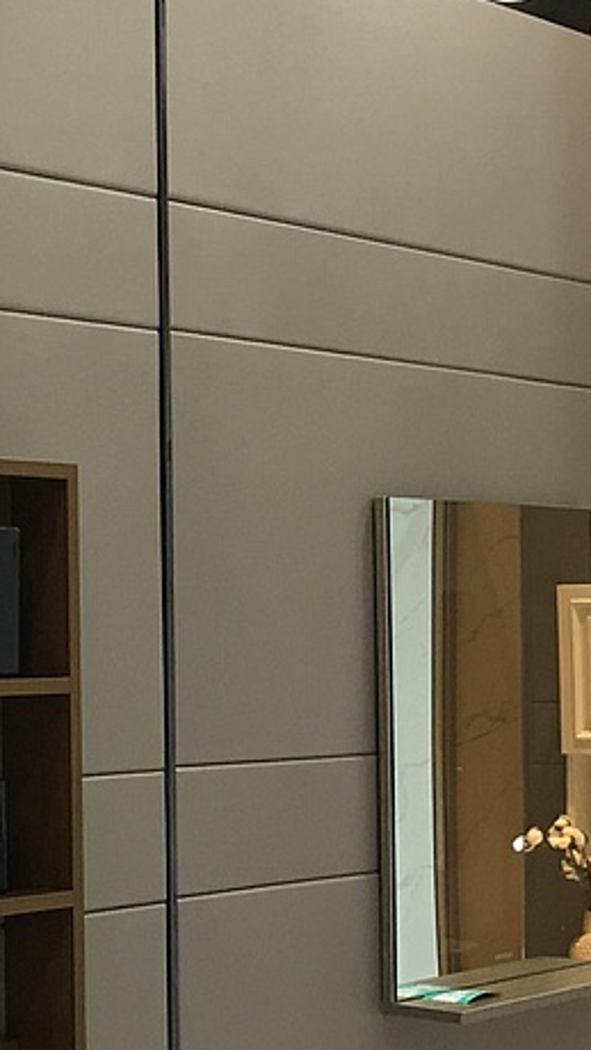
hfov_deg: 13.7
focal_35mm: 88
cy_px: 682
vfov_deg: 24.1
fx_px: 2450
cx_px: 176
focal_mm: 4.15
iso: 50
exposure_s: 1/17
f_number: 2.2
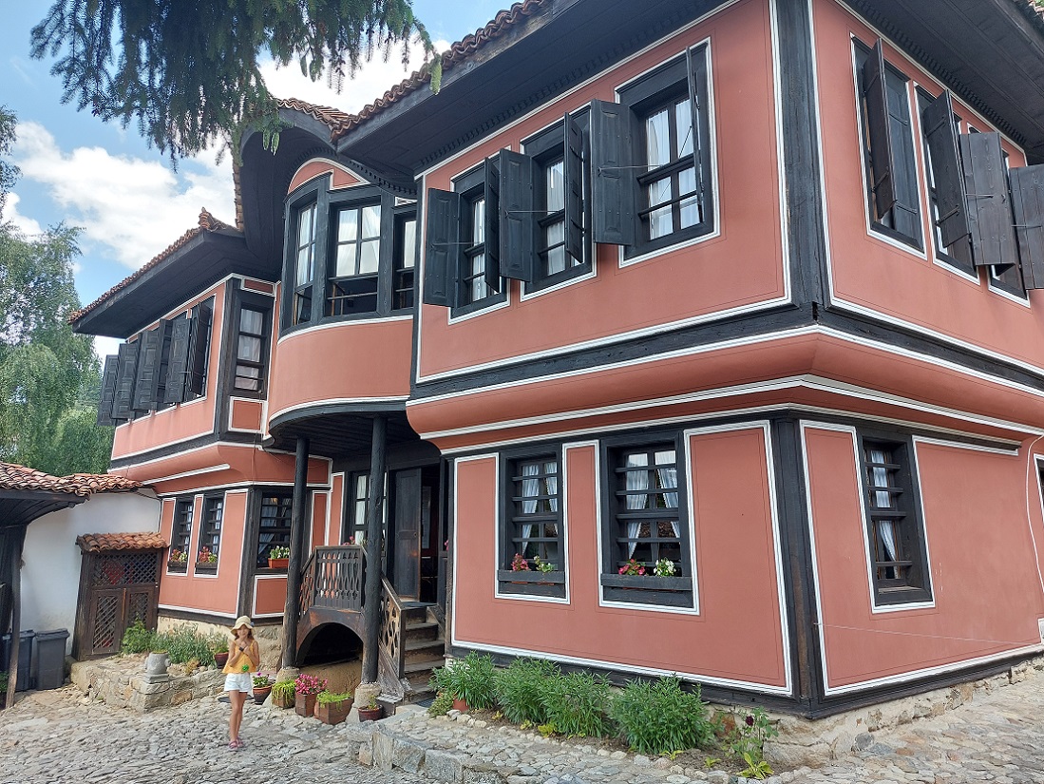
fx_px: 724
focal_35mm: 24
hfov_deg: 71.6
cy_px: 392
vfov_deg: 56.8
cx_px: 522
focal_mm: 5.23
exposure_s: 1/161
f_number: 1.8
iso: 25
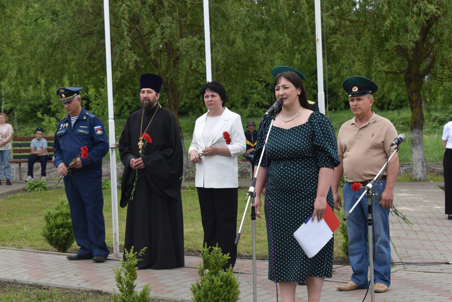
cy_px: 151
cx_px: 226
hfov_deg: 27.0
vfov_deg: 18.2
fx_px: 942
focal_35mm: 75
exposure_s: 1/250
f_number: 8
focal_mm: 50
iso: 160
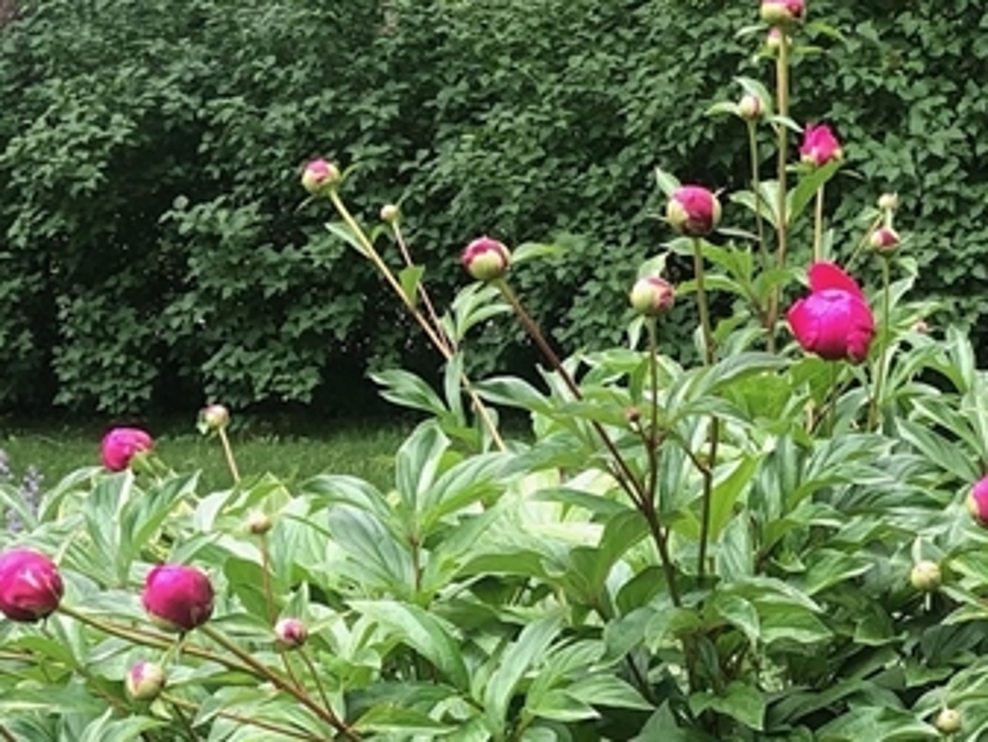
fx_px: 2427
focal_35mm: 85
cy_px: 721
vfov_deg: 17.0
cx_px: 1102
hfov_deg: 21.7
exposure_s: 1/195
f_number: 1.8
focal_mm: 3.99
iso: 20
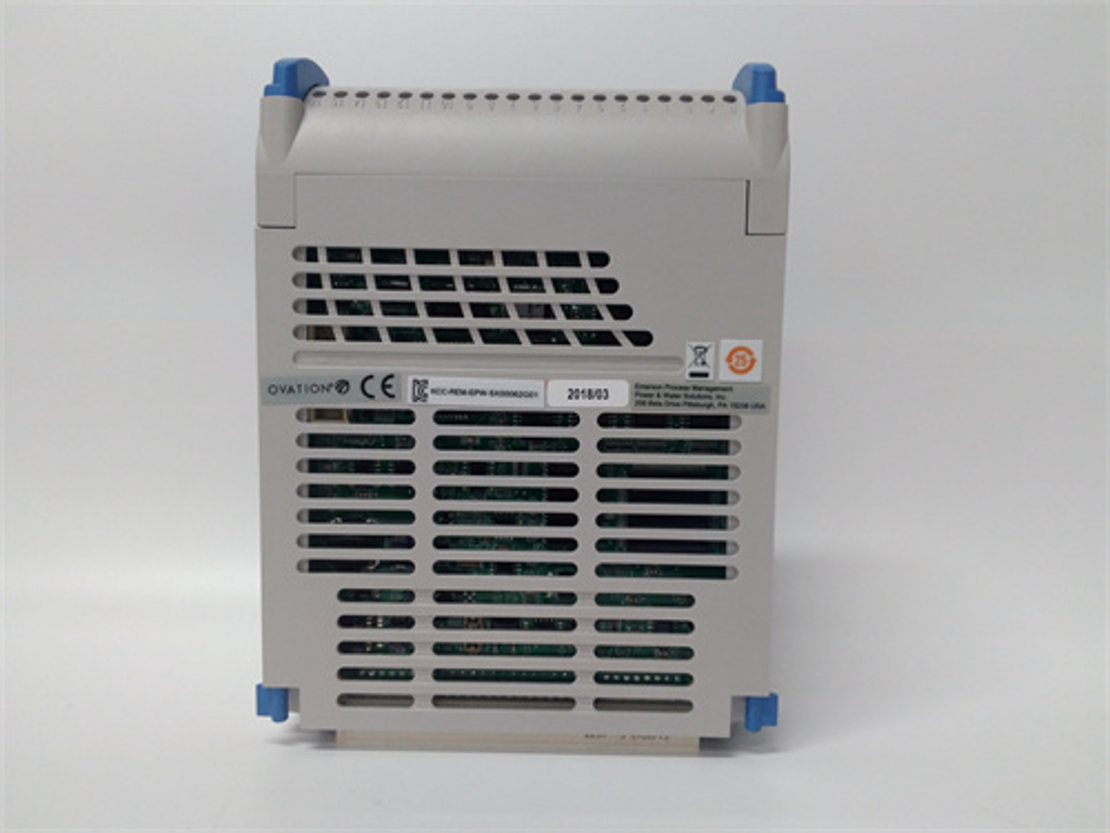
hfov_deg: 65.3
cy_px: 416
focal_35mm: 27
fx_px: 866
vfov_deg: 51.4
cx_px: 555
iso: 199
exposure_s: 1/33
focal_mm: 3.79
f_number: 2
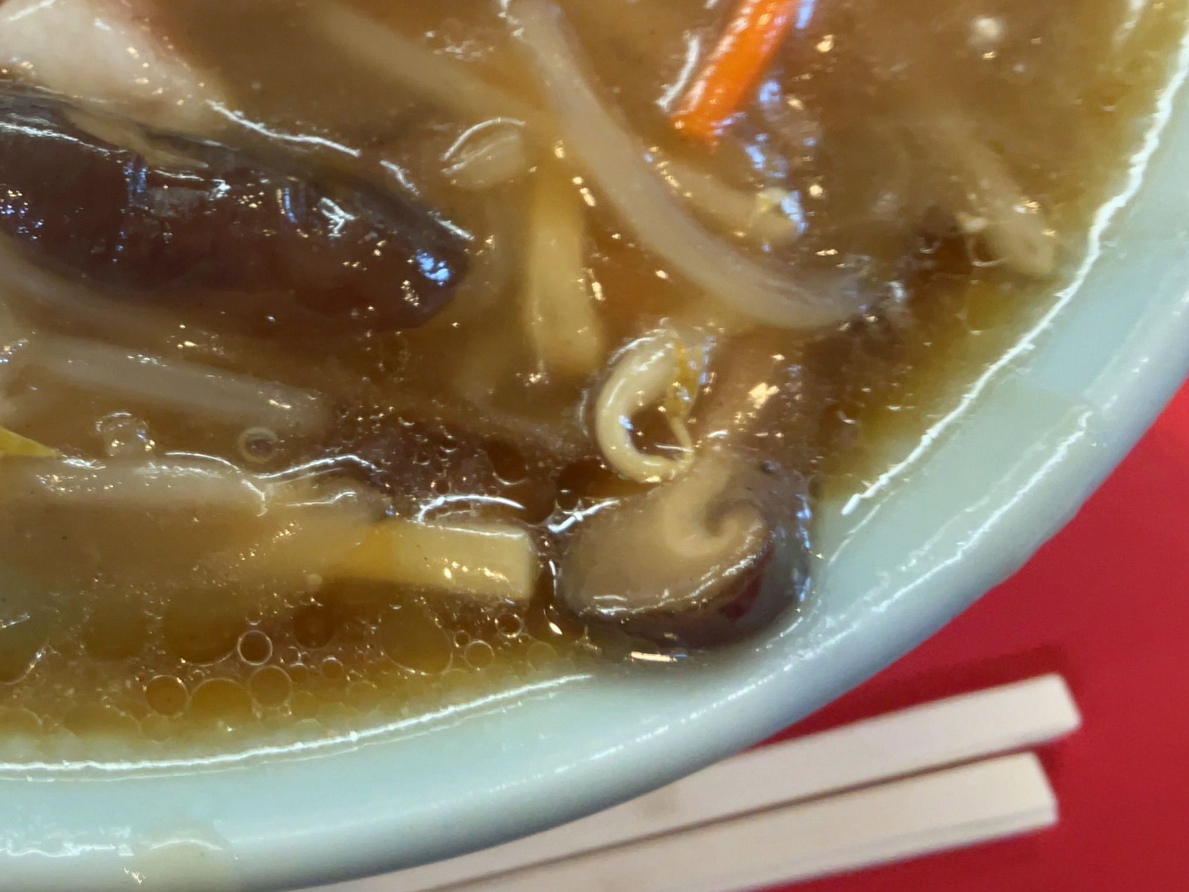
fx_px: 1924
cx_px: 51
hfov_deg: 32.1
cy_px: 155
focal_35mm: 56
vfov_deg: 25.6
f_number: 1.8
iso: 125
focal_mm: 3.99
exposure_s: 1/60
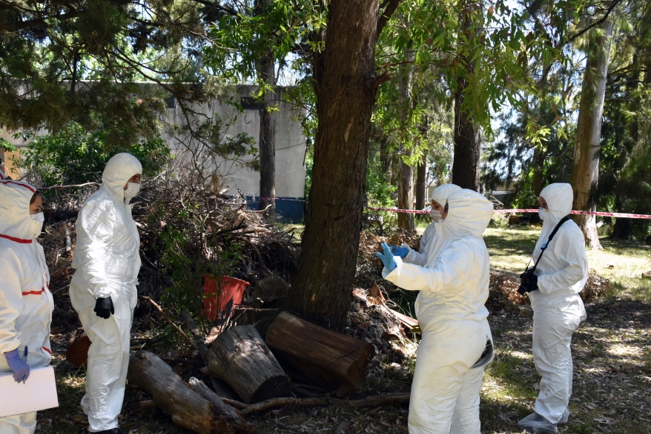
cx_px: 300
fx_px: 633
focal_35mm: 35
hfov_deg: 54.4
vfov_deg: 37.8
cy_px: 247
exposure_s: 1/400
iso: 800
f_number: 8
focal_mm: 20
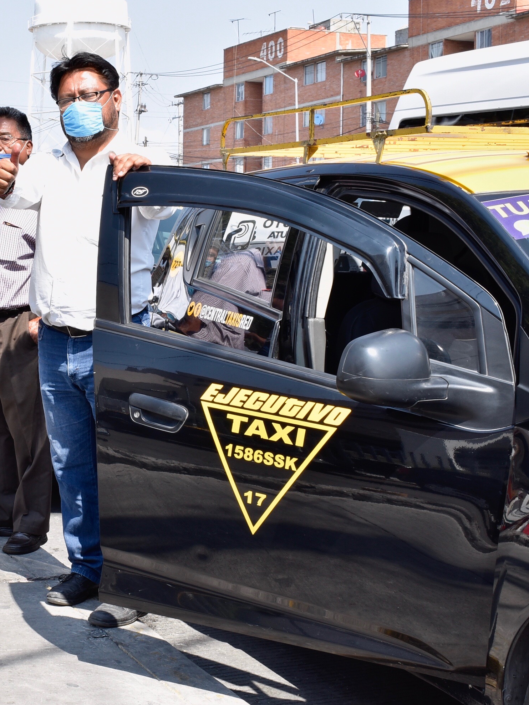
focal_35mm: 68
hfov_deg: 21.1
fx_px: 1380
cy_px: 349
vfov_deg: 28.7
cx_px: 28
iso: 200
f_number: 14
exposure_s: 1/60
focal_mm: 31
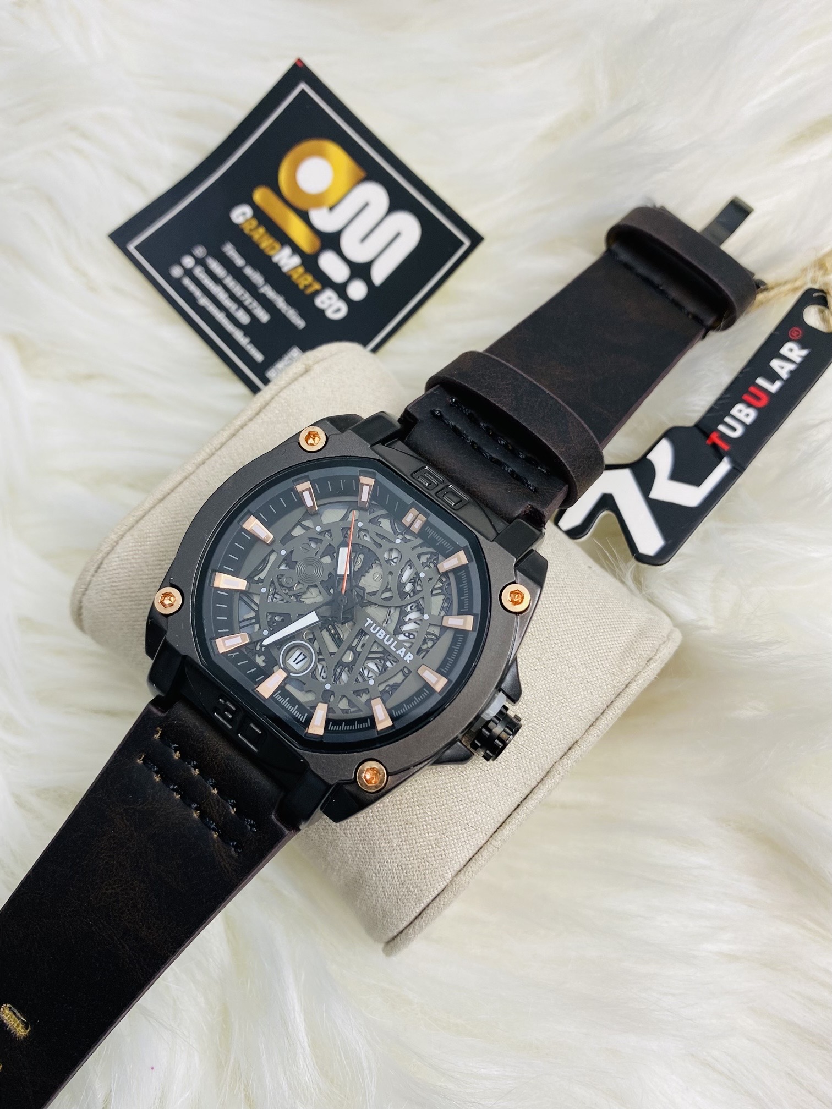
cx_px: 416
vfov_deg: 67.3
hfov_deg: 53.1
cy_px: 554
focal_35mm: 26
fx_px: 833
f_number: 1.8
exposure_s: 1/51
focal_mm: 4.25
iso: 64
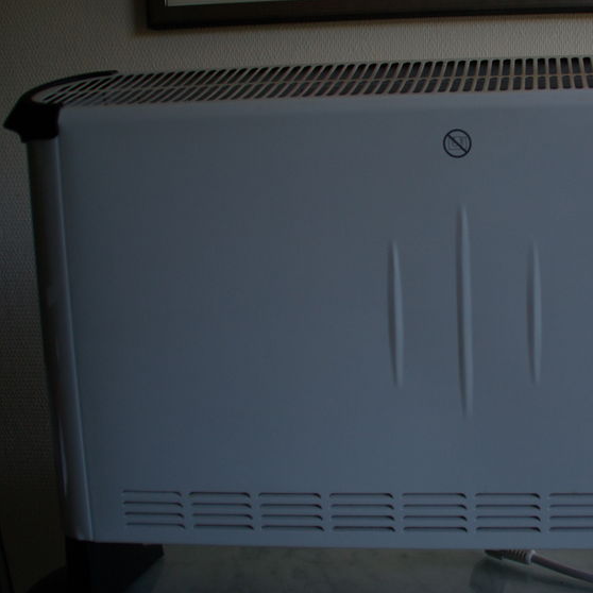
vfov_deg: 26.9
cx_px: 495
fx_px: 1240
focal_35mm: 64
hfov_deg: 26.3
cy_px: 278
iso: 200
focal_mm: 28
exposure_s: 1/60
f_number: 4
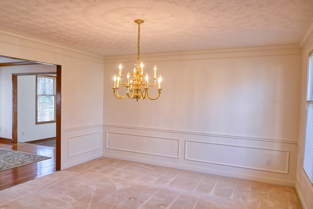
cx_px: 149
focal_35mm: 27
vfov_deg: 48.0
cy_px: 106
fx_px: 235
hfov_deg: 67.3
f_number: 3.5
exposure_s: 1/200
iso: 100
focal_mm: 16
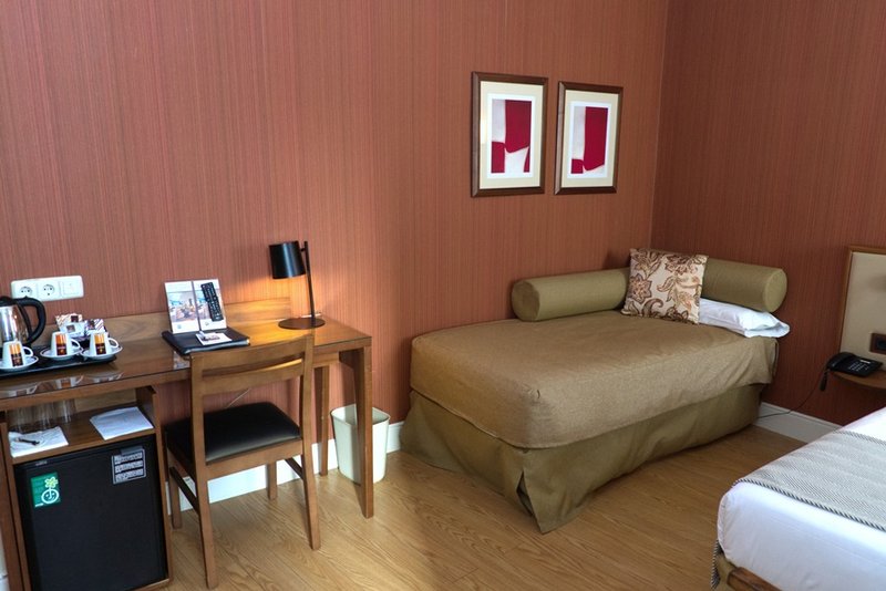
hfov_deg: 70.4
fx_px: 628
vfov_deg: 50.4
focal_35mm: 26
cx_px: 443
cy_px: 296
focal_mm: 17
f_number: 5
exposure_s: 1/80
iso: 250
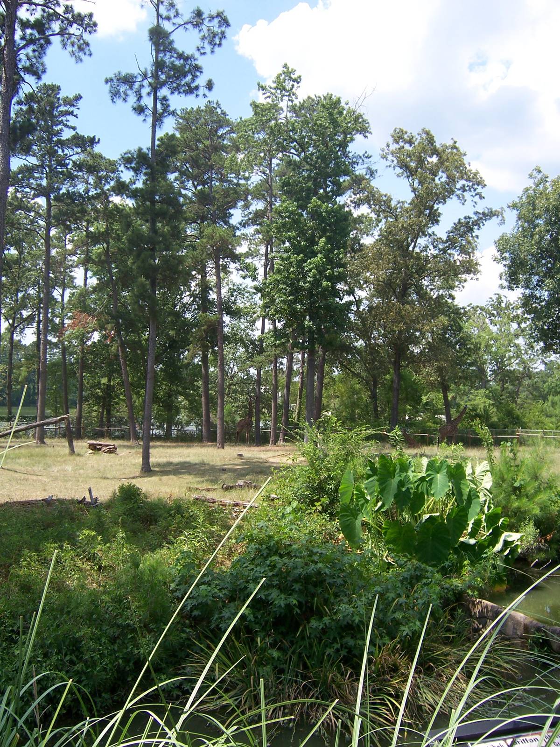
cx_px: 280
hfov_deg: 42.9
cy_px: 374
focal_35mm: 33
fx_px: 712
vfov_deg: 55.4
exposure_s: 1/500
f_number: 3.4
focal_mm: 5.5
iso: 80
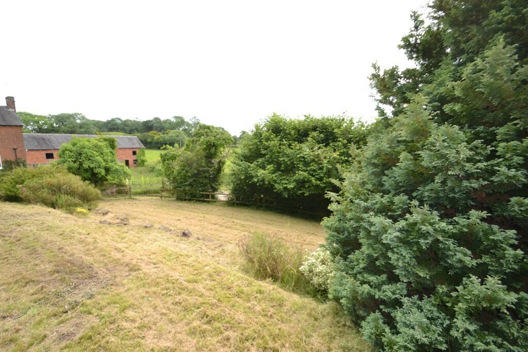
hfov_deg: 100.4
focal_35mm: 15
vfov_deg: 77.3
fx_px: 220
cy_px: 176
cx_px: 264
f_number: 4
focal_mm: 10
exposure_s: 1/200
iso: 100
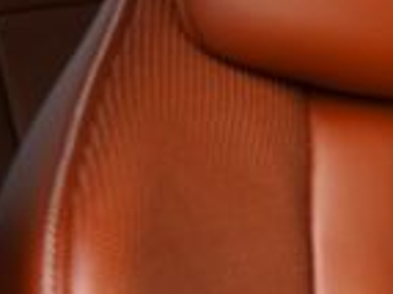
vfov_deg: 9.0
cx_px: 1174
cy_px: 246
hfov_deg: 9.5
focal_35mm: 165
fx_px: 1872
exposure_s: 1/50
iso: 100
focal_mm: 24
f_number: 3.5
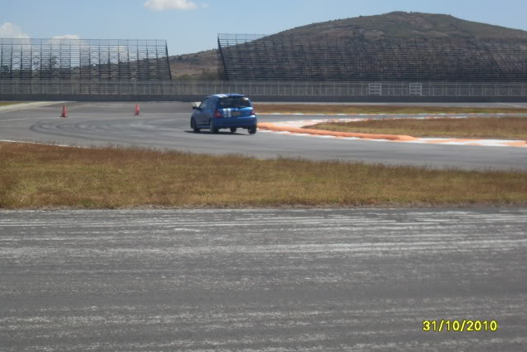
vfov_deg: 15.5
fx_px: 1289
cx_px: 263
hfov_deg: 23.1
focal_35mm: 88
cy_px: 165
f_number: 10.8
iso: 80
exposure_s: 1/125
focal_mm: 13.5
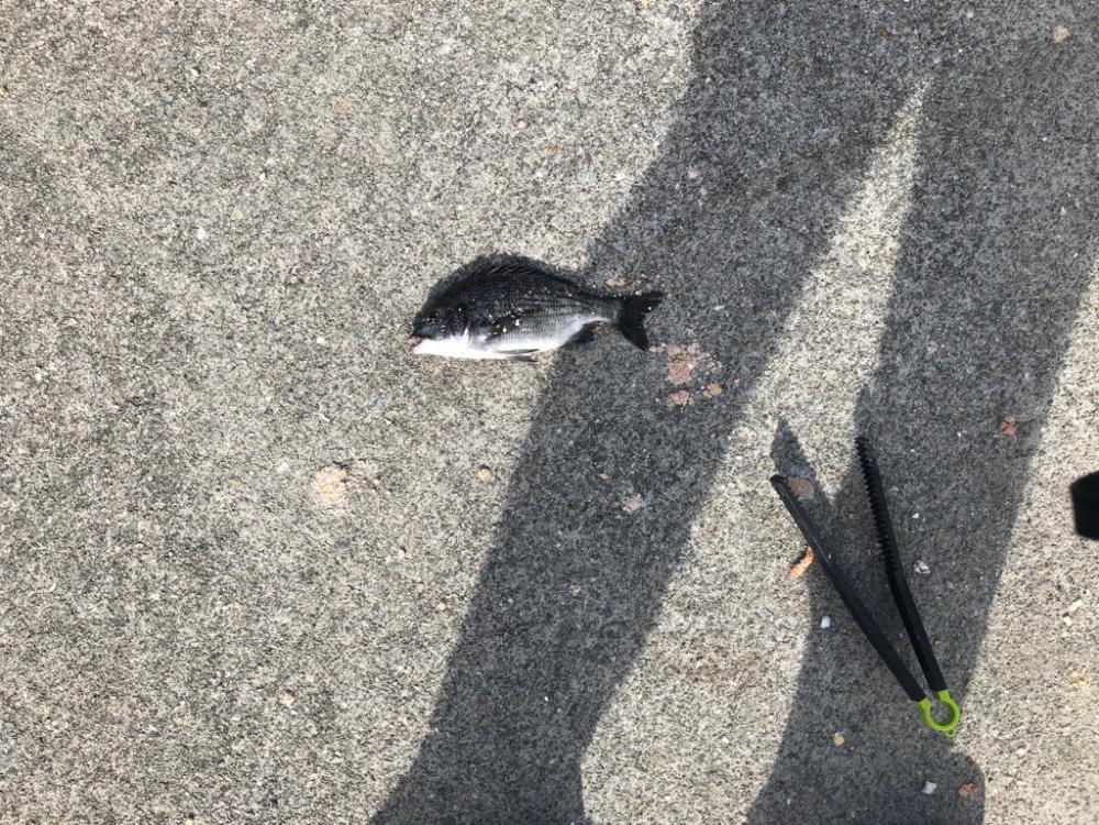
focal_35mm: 28
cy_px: 412
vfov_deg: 49.7
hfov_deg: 63.4
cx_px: 550
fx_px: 889
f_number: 1.8
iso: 20
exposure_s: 1/1312
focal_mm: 3.99
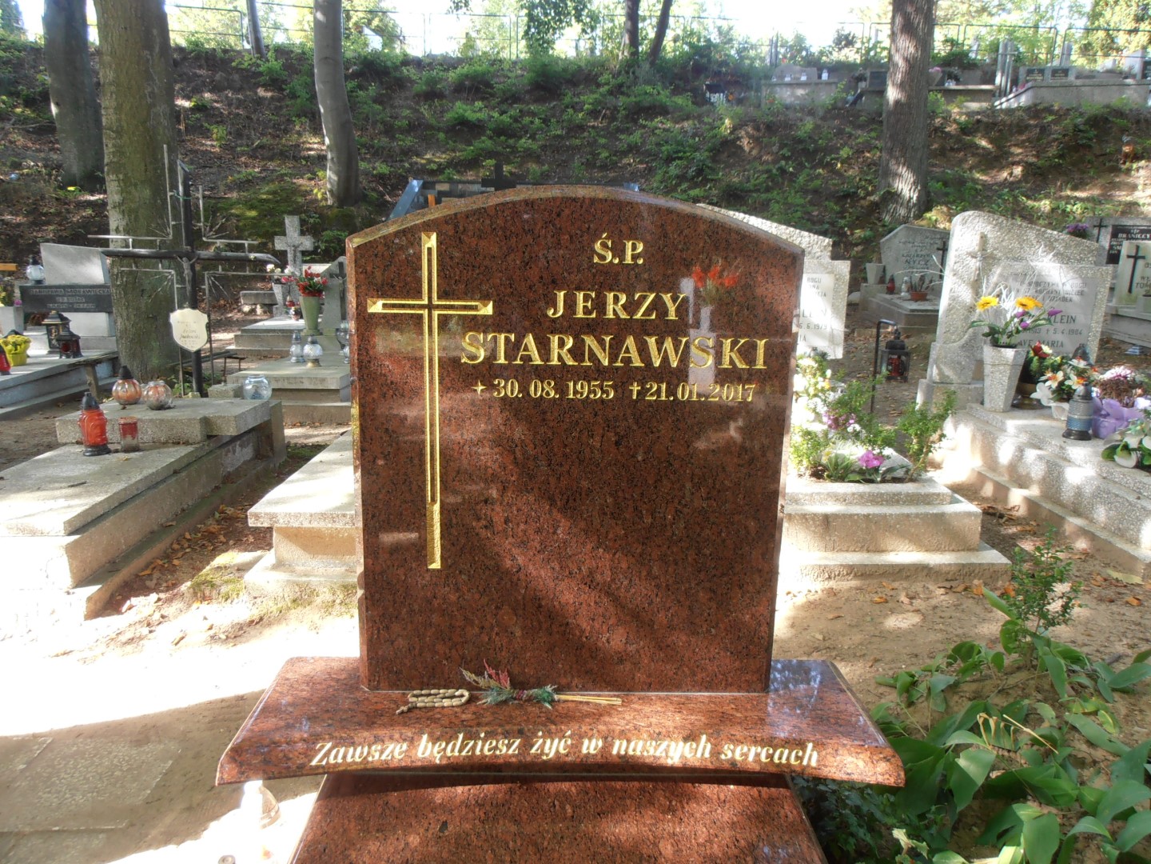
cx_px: 576
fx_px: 798
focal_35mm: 24
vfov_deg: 56.8
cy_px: 432
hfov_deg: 71.6
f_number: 3
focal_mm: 4.2
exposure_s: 1/40
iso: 80
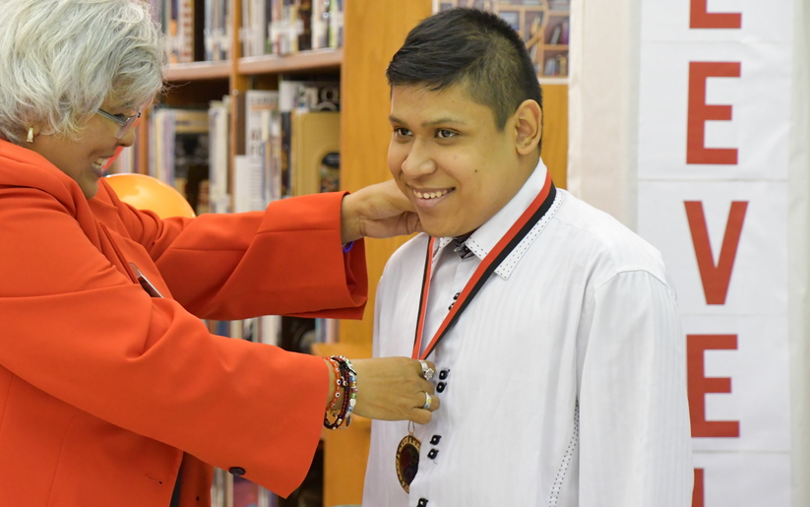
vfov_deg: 6.6
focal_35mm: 199
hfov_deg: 10.5
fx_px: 4394
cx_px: 321
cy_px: 220
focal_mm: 105
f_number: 7.1
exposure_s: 1/200
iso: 5000
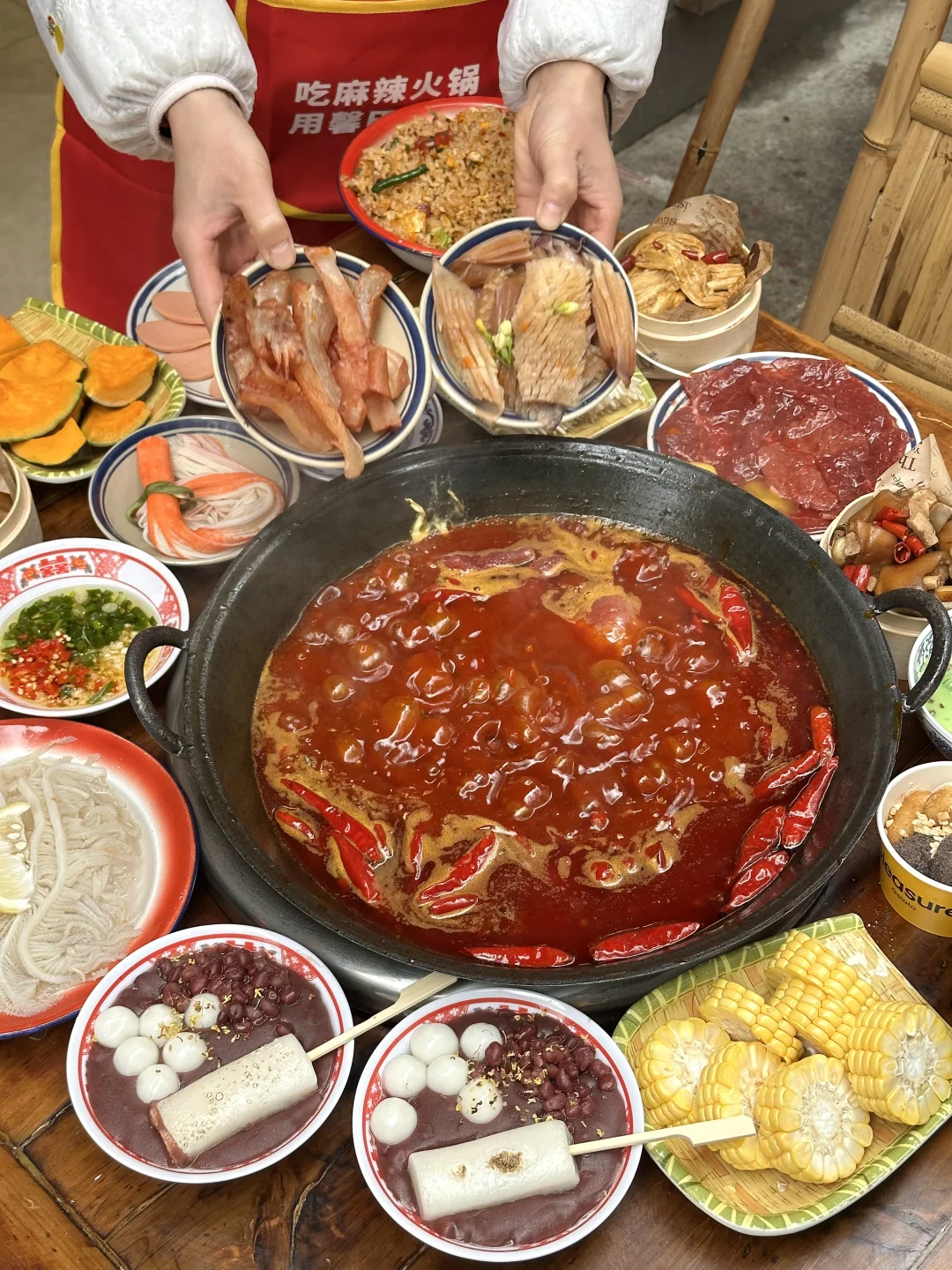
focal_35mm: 48
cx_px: 476
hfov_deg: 30.3
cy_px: 635
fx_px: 1760
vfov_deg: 39.7
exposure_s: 1/121
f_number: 1.78
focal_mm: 6.86
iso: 50
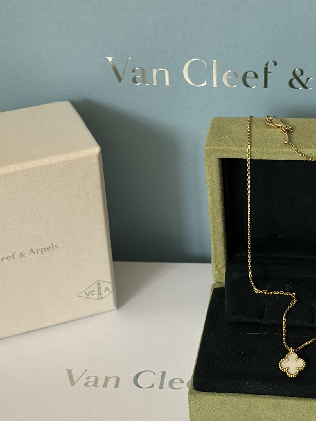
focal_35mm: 82
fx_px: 998
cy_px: 225
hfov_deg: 18.0
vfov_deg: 23.8
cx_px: 198
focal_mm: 6.86
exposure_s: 1/60
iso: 160
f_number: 1.78
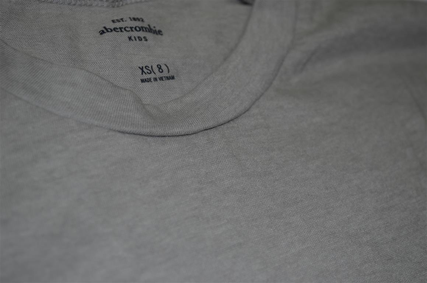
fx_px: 817
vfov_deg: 19.7
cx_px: 214
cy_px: 142
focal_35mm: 69
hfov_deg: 29.3
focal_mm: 46
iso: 100
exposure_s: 1/60
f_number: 5.6
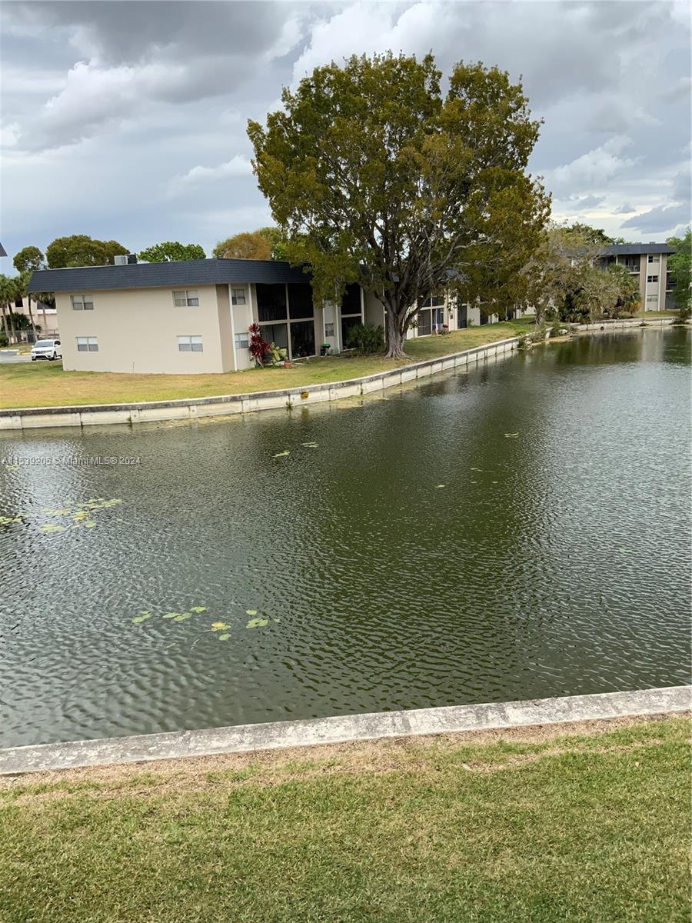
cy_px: 462
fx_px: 773
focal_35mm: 29
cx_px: 346
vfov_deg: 61.7
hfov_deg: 48.2
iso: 16
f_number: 1.8
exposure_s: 1/869
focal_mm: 3
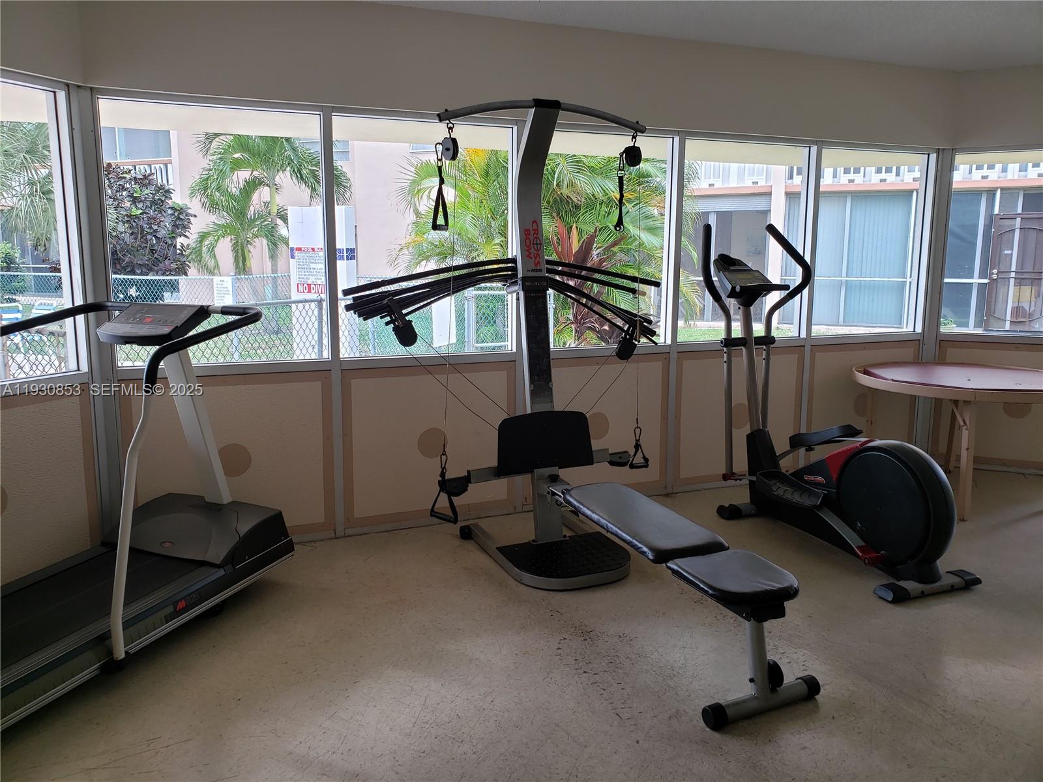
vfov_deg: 53.1
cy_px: 391
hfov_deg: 67.3
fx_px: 783
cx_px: 522
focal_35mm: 26
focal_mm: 4.3
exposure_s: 1/39
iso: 50
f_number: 2.4
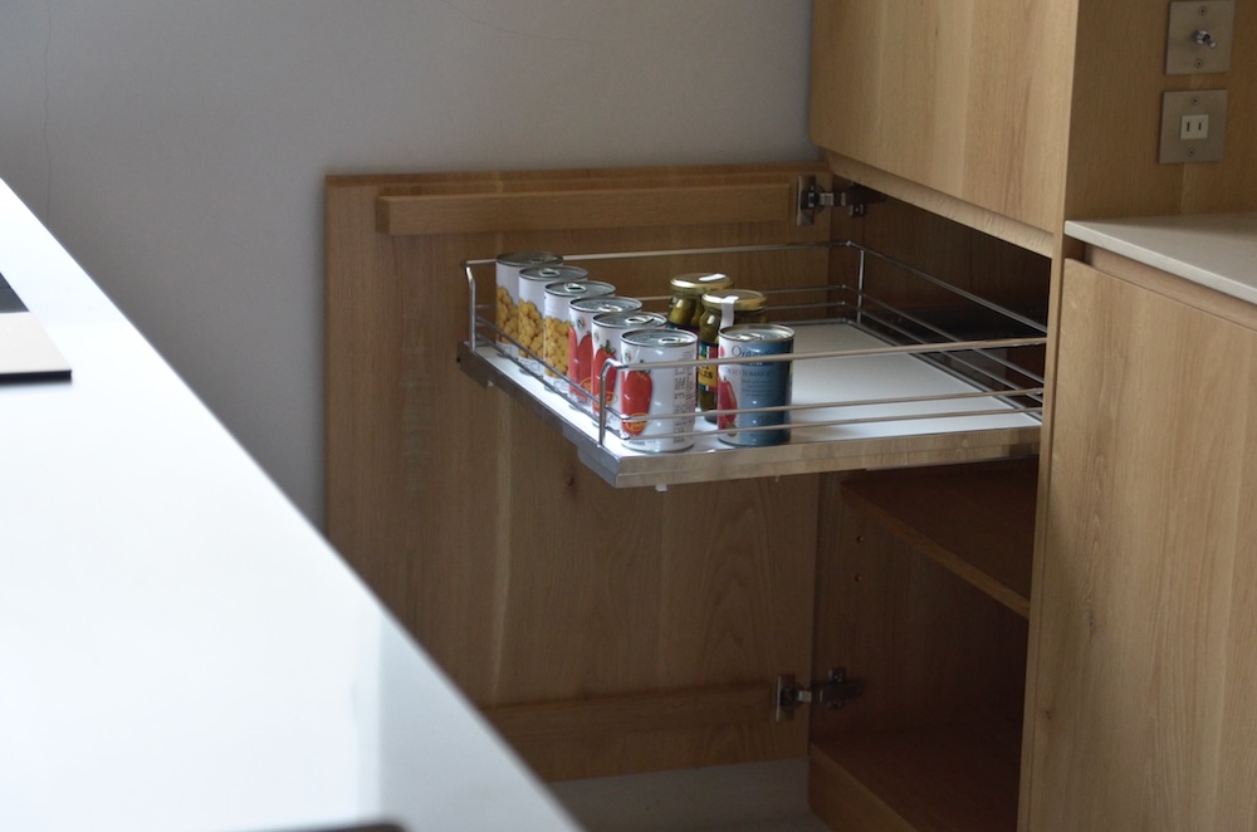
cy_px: 416
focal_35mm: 75
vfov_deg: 18.1
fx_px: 2613
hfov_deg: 27.0
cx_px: 628
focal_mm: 50
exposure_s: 1/200
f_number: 2.8
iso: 1000
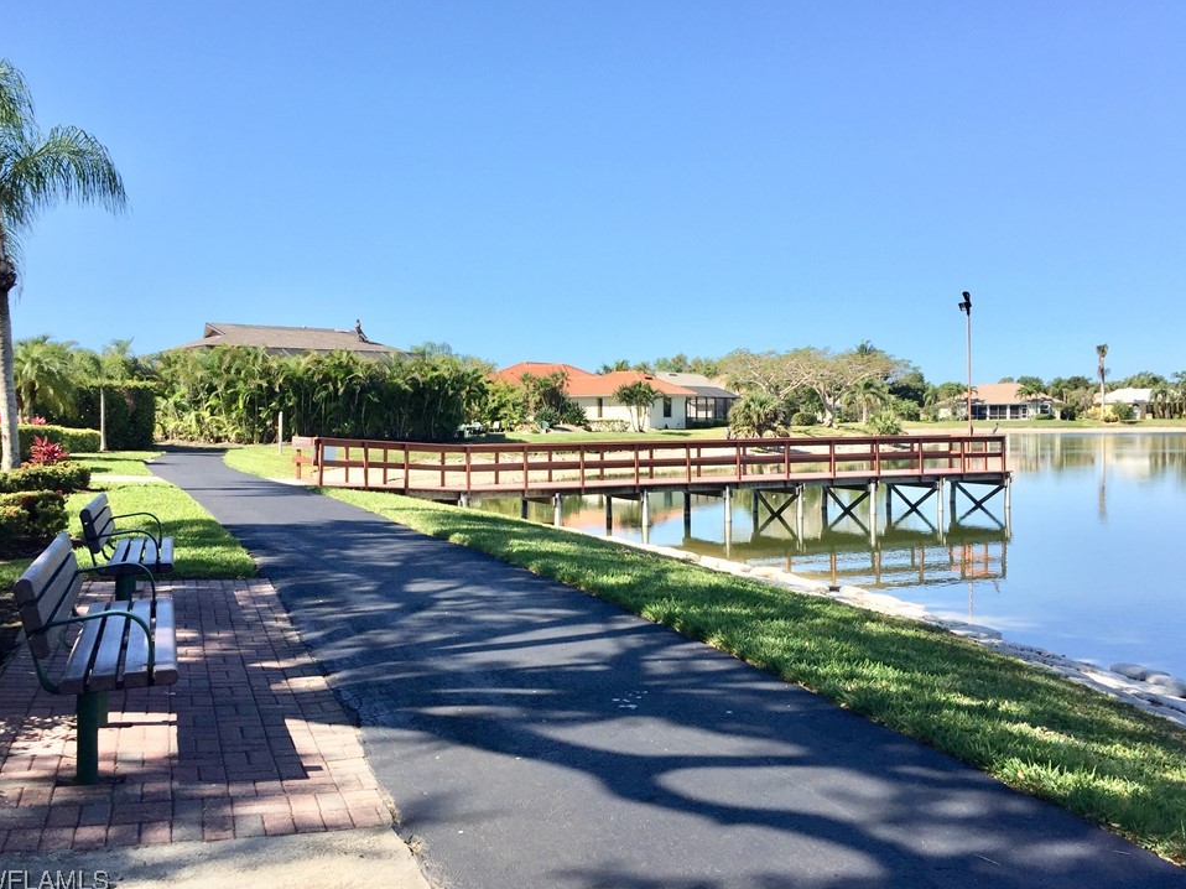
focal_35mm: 31
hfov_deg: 58.4
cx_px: 592
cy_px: 433
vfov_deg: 45.4
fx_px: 1062
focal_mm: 4.15
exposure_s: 1/1464
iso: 32
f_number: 2.2
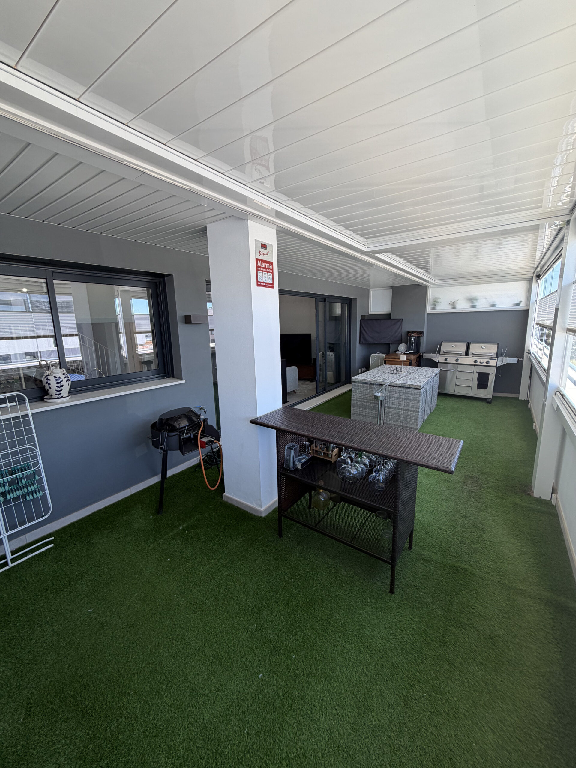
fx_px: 311
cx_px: 288
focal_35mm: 14
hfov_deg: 85.7
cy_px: 384
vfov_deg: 102.1
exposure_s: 1/121
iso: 40
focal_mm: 2.22
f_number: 2.2
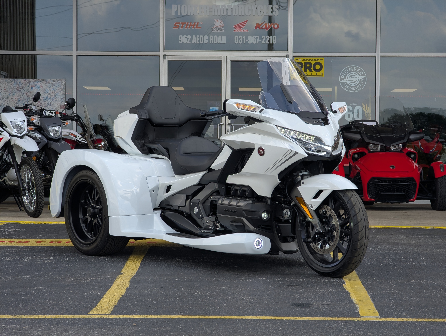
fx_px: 1368
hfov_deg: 18.5
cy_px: 168
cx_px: 223
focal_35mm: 106
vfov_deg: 14.0
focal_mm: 19
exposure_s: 1/296
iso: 33
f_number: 3.5
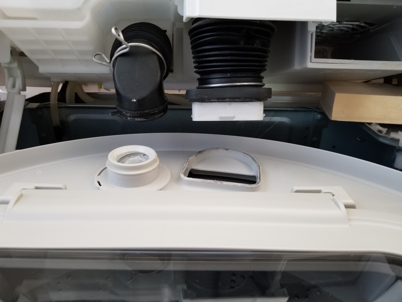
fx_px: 302
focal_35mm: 26
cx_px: 201
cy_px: 151
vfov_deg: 53.1
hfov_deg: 67.3
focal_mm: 4.25
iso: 200
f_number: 1.7
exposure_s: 1/11
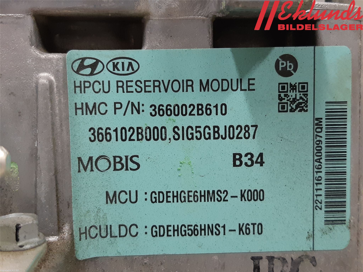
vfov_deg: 53.1
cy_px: 136
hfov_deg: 67.3
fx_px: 273
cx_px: 182
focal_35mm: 26
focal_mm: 3.93
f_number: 1.7
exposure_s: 1/50
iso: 160
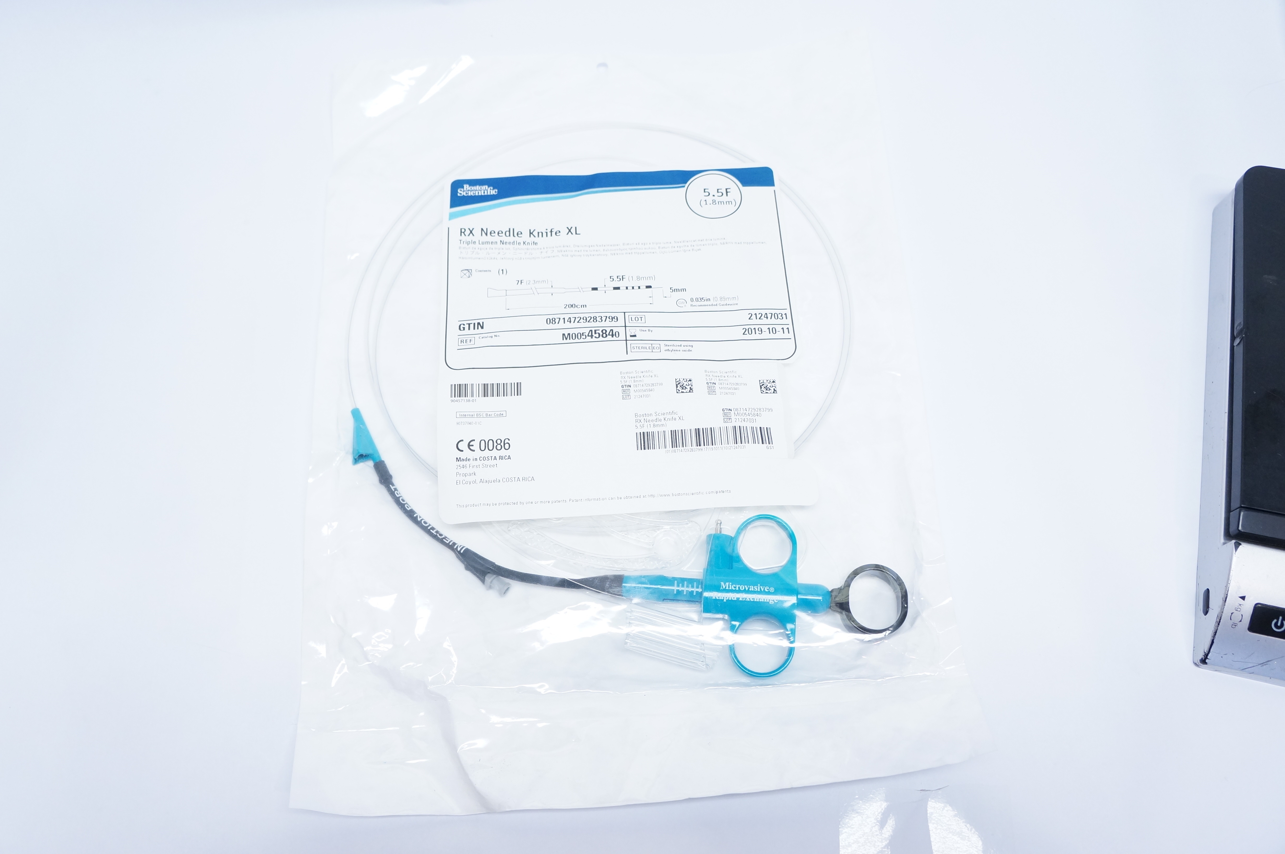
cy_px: 427
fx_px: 1070
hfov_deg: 62.0
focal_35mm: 30
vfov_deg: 43.5
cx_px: 642
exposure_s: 1/100
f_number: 4.5
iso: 800
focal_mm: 20
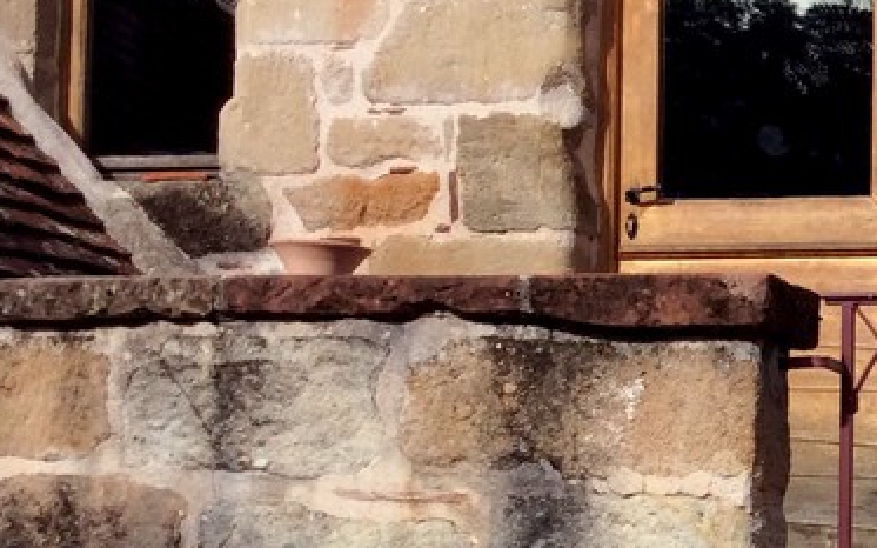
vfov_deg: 13.9
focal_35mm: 93
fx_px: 2222
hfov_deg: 20.9
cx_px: 1027
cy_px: 469
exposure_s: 1/1590
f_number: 2.4
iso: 32
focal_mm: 3.3
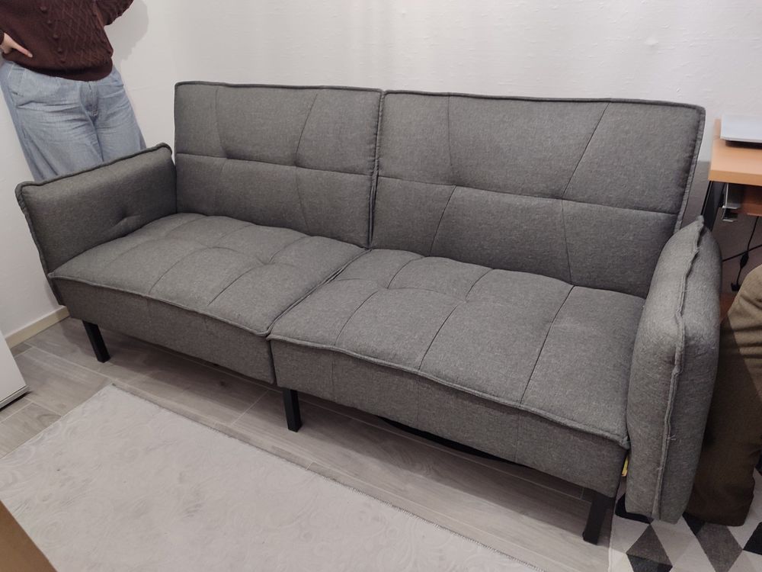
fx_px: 550
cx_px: 381
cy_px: 286
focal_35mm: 25
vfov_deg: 54.9
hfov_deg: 69.4
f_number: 1.89
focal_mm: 5.95
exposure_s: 1/17
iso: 916
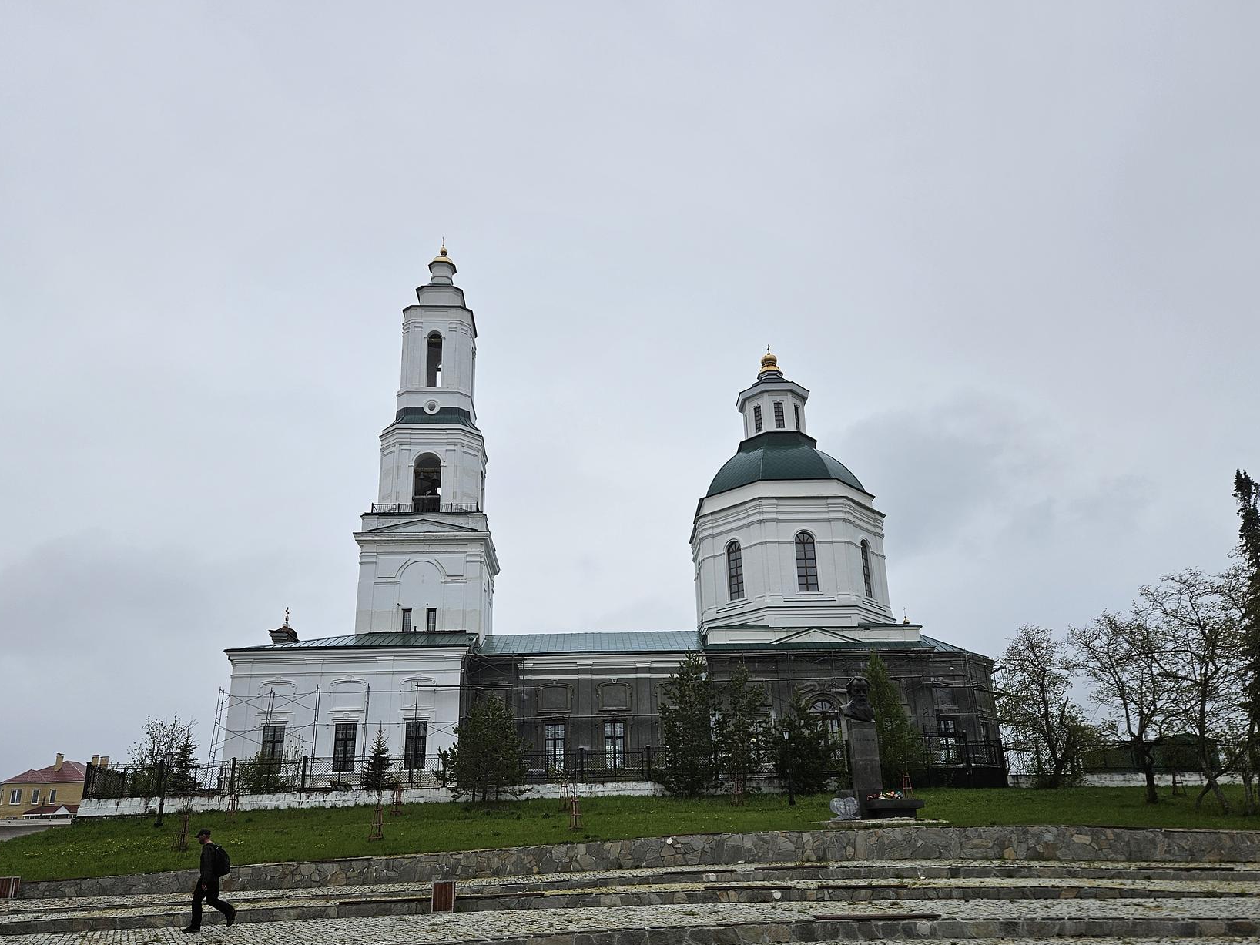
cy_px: 535
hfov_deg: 65.3
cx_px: 632
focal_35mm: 27
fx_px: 983
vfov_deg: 51.2
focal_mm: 5.4
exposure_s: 1/1365
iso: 25
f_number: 1.8
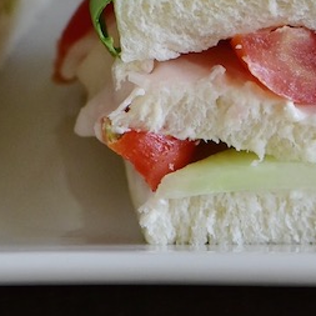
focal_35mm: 636
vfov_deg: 2.8
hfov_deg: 2.8
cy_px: -72
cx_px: 239
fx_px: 6569
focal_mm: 105
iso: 1000
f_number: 5
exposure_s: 1/320
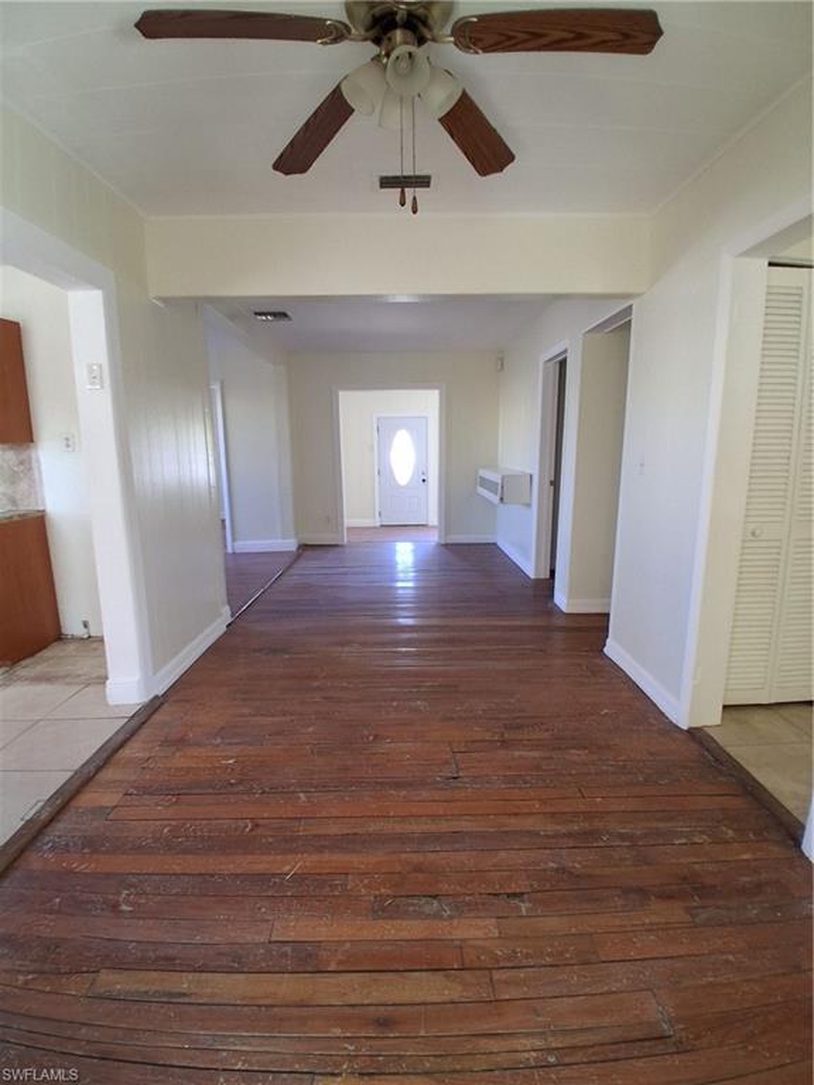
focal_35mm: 17
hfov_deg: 74.7
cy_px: 542
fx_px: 533
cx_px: 407
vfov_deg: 91.0
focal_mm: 1.4
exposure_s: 1/40
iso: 160
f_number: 2.2
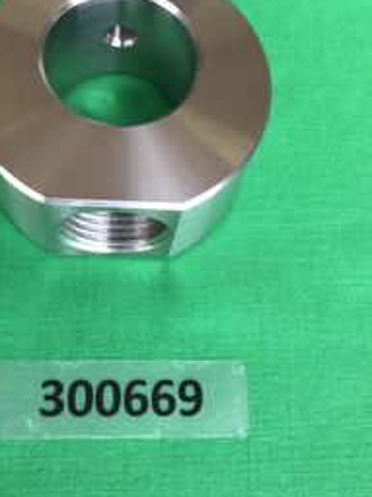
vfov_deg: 42.7
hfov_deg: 32.8
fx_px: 631
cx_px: 150
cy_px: 193
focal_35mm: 44
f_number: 1.8
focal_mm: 3.99
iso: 20
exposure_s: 1/120
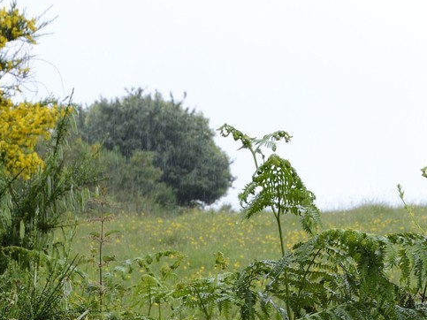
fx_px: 1061
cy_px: 612
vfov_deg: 14.6
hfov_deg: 22.7
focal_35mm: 86
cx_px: 240
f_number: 10
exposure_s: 1/125
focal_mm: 27
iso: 400
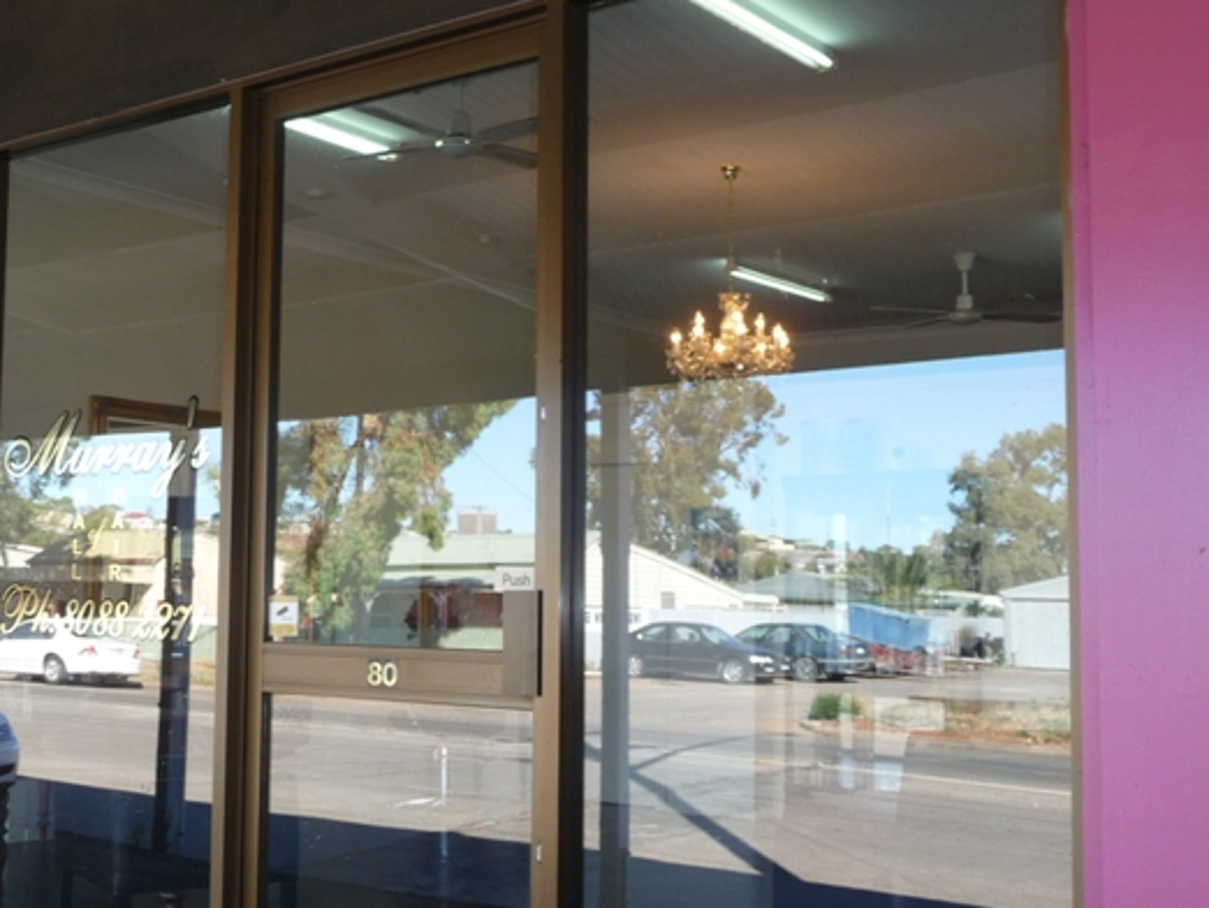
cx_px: 345
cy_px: 475
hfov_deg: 38.2
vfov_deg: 29.7
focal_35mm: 49
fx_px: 1712
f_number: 3.5
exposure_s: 1/80
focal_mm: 5.3
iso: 100
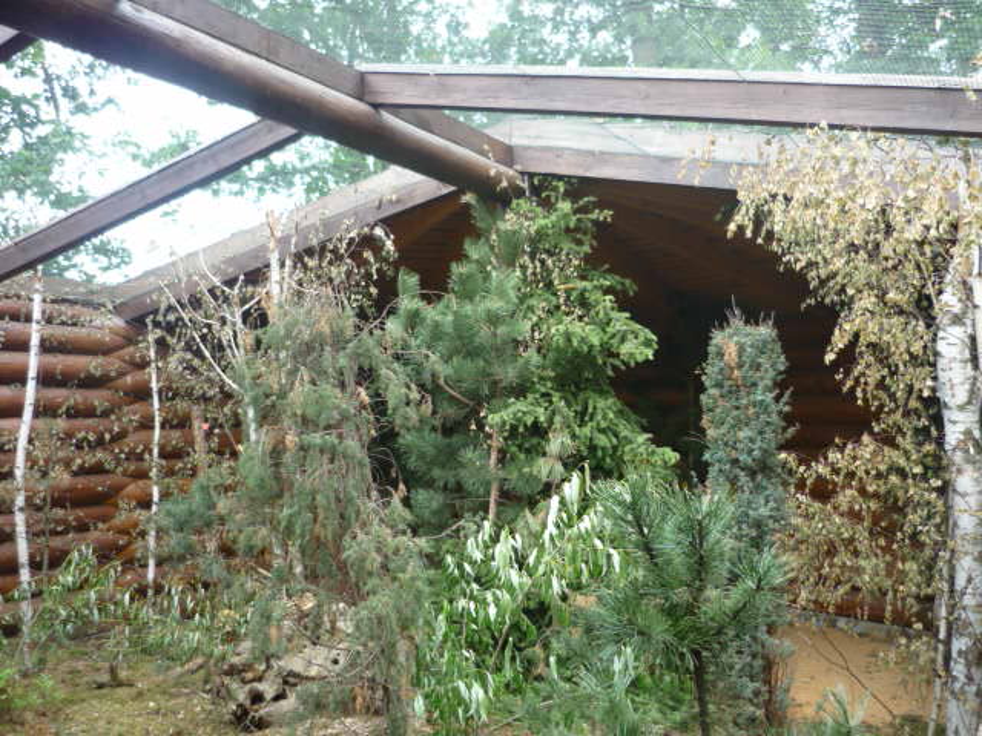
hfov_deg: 55.4
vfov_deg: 42.9
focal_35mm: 33
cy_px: 368
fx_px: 936
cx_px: 491
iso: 100
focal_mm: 5.5
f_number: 2.8
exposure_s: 1/60
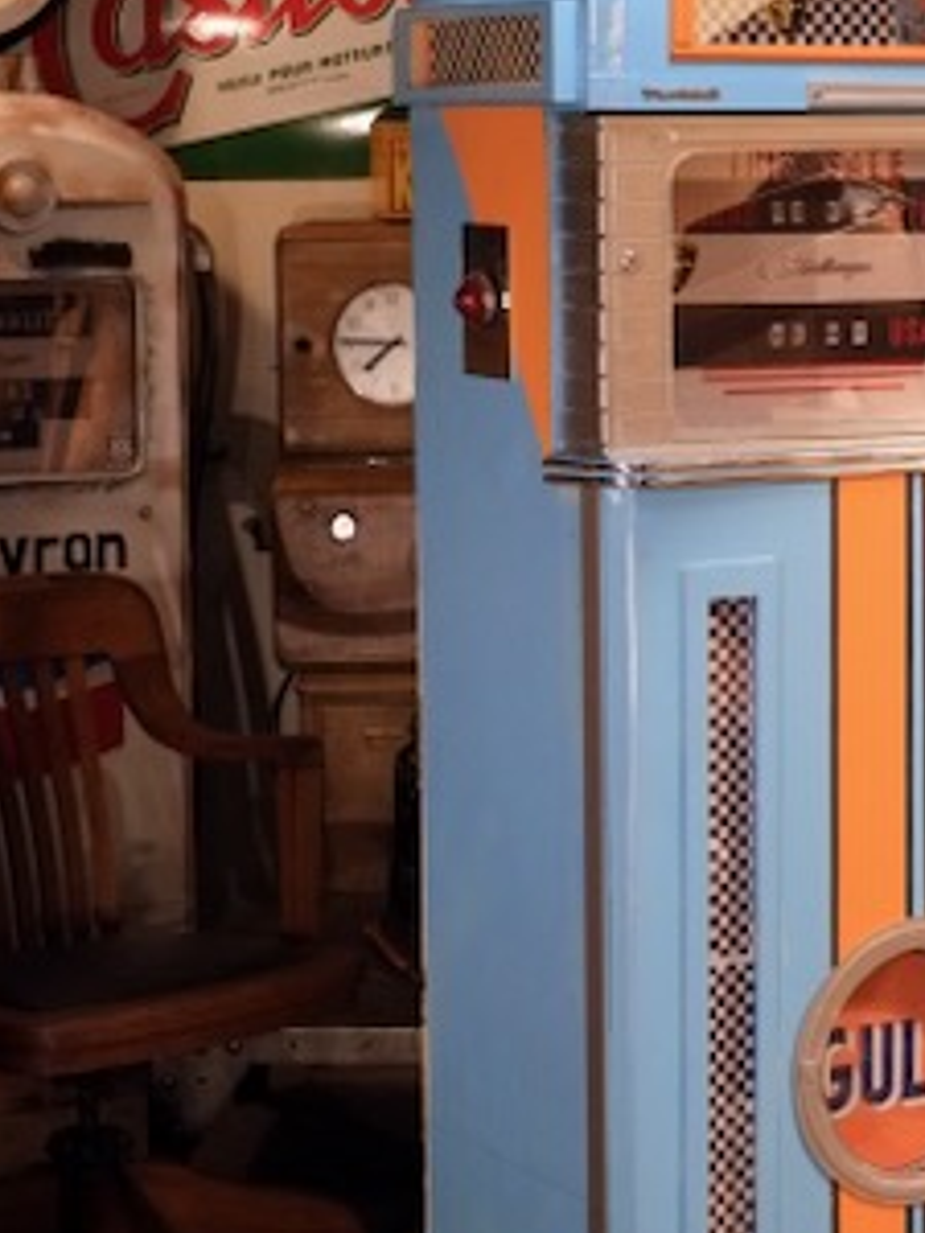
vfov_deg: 19.2
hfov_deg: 14.4
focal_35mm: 102
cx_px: 773
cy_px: 423
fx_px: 3634
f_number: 5.6
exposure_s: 1/125
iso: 3200
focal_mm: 35
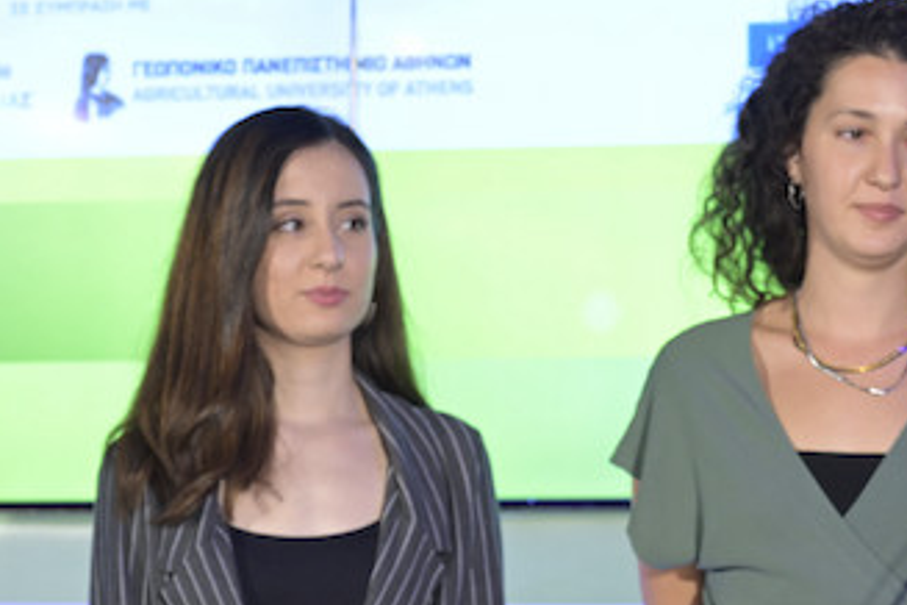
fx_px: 5366
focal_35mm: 213
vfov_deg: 6.4
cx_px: 993
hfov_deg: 9.6
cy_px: 354
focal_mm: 87
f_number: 4
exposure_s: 1/125
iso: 1000
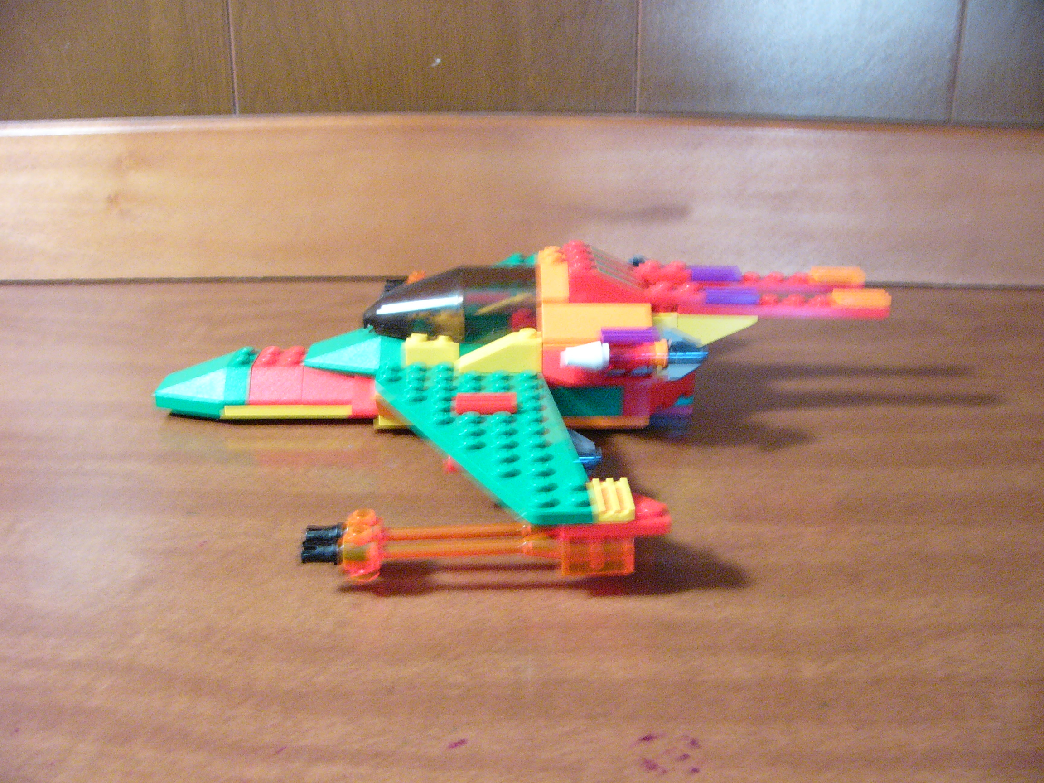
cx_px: 522
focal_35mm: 36
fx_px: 1086
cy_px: 392
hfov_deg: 51.4
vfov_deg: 39.7
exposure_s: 1/8
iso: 200
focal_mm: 6
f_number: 2.8
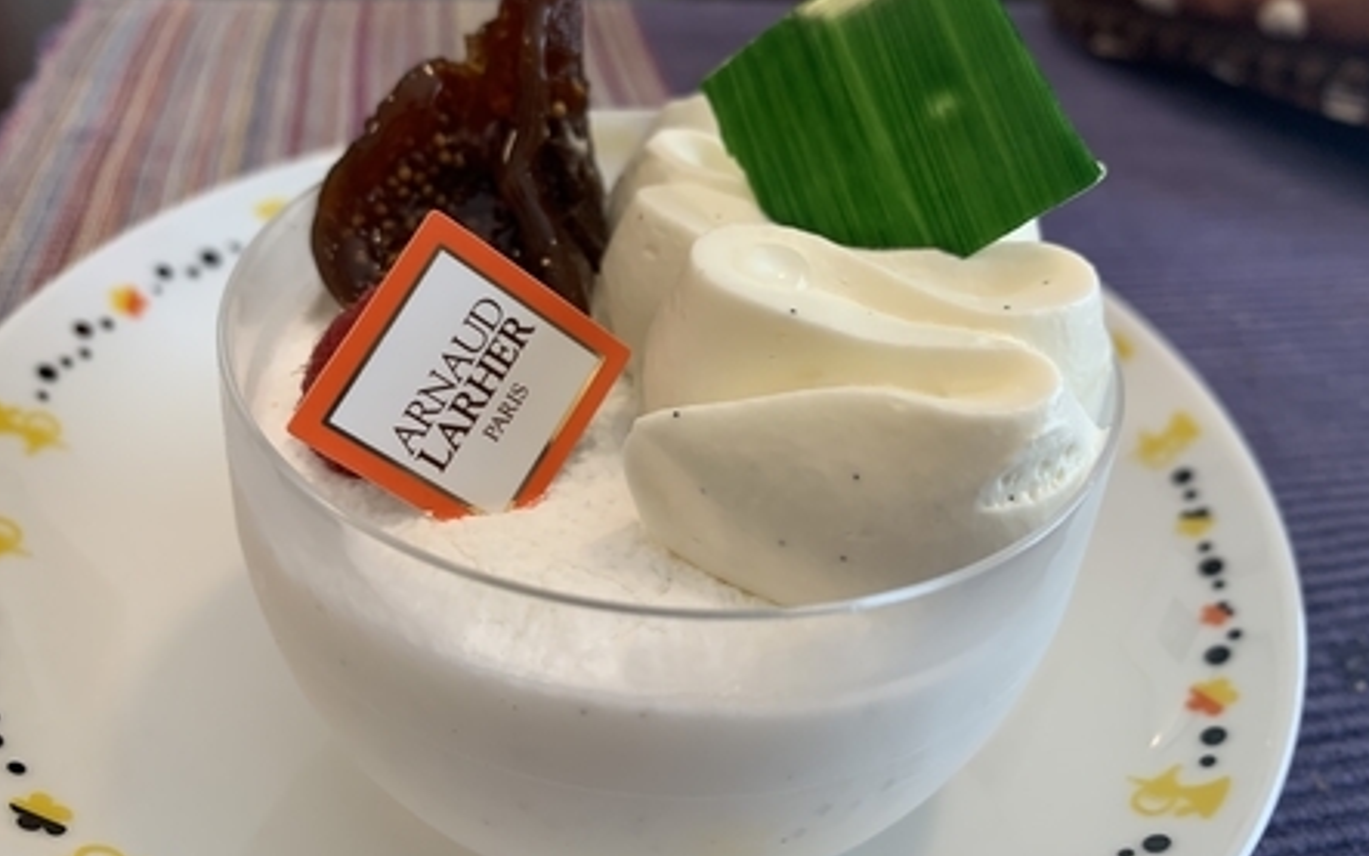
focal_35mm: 28
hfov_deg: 66.5
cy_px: 411
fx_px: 1045
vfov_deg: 44.5
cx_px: 689
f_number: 1.8
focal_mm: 4.25
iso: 80
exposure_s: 1/50
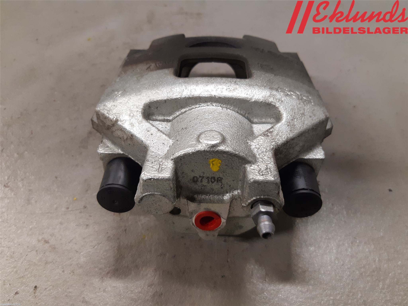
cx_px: 204
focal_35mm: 26
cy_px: 153
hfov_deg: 67.3
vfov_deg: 53.1
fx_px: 306
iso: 125
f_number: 1.7
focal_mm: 3.93
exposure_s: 1/50
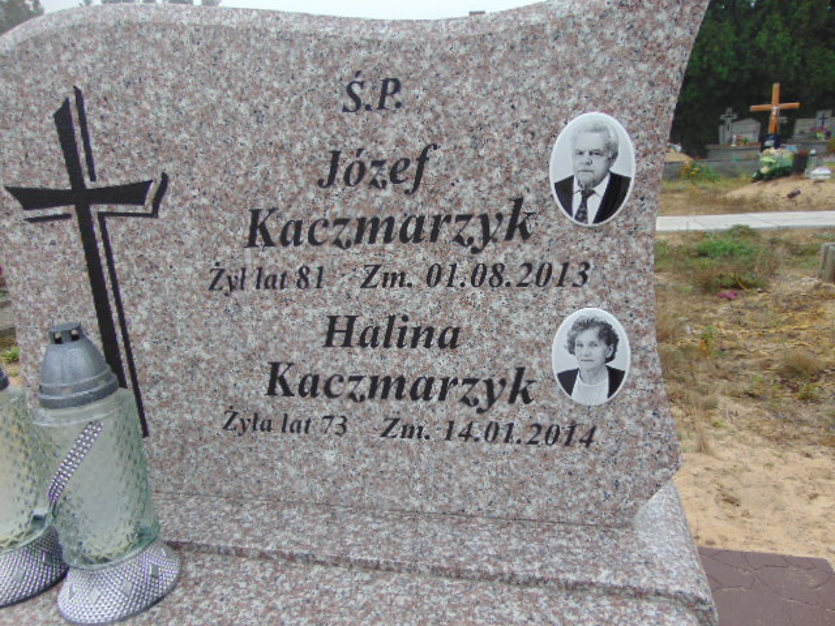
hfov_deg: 69.4
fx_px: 603
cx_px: 418
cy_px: 313
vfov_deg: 54.9
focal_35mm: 25
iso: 80
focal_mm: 4.5
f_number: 3
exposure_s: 1/400
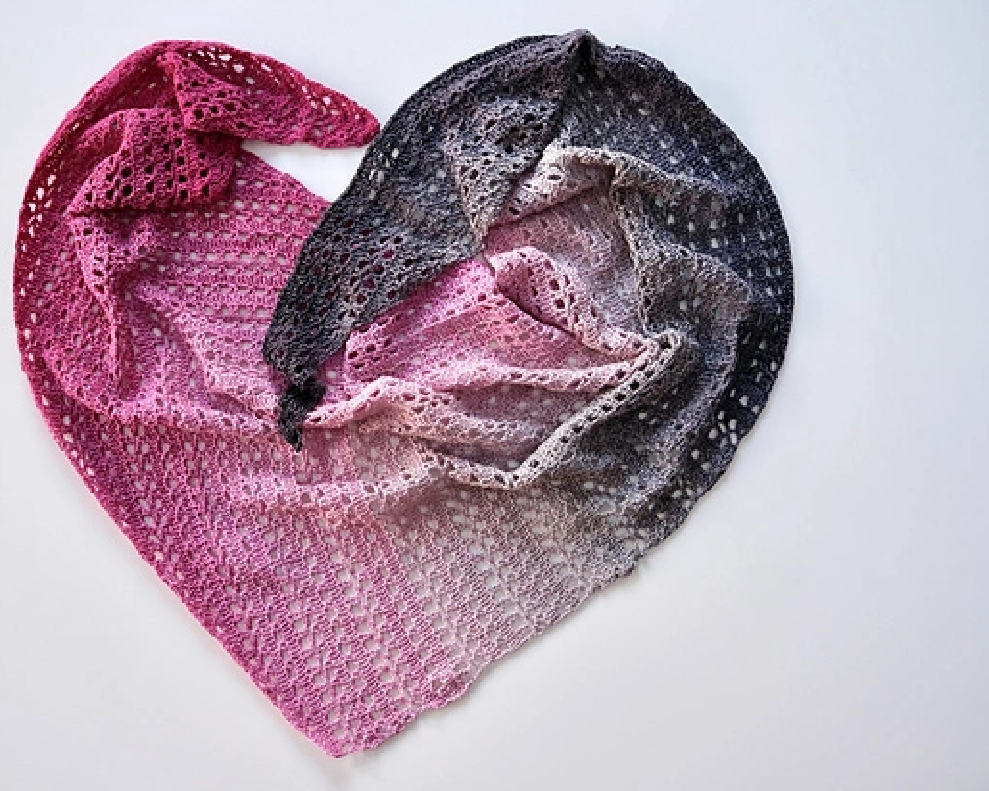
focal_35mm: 28
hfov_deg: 61.7
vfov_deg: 51.5
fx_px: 820
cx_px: 401
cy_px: 404
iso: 640
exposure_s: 1/100
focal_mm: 16
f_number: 4
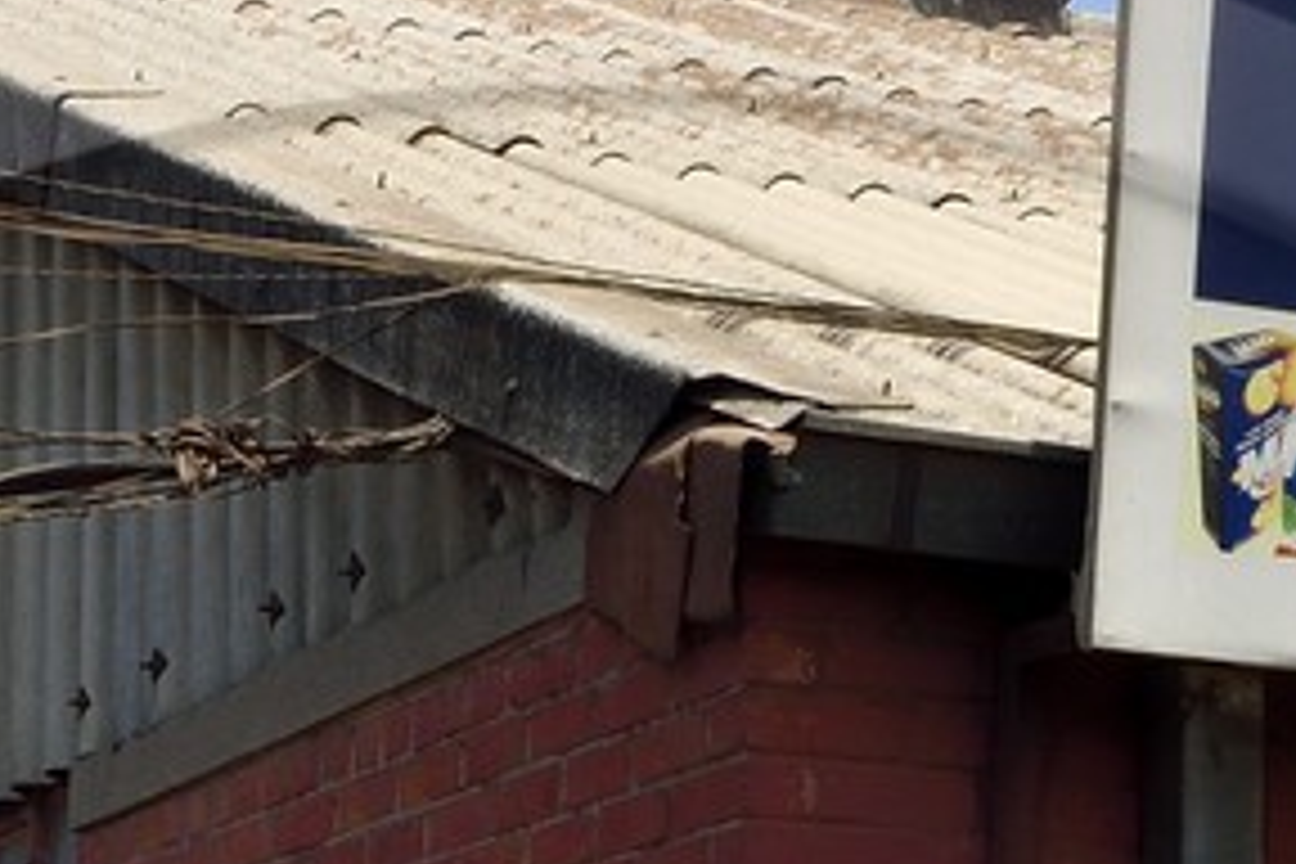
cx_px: 567
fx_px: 5796
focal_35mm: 161
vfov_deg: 8.1
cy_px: 1750
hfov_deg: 12.8
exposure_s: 1/200
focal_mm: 29
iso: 400
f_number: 18
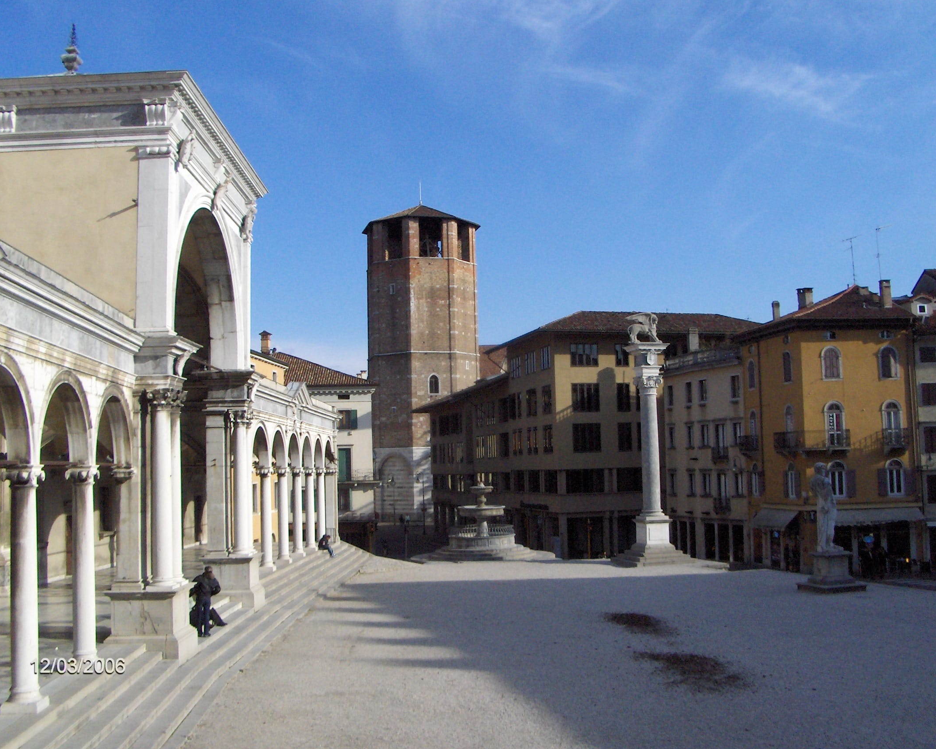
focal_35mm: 37
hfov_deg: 49.1
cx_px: 474
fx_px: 1025
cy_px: 369
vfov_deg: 40.1
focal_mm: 5.8
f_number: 4.3
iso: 100
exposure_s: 1/1471
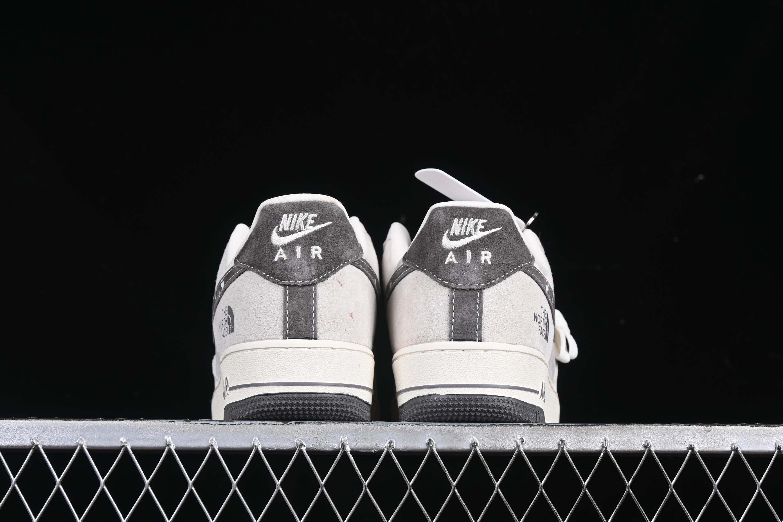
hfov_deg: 27.0
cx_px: 392
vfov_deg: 18.2
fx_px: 1631
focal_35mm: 75
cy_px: 261
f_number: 8
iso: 160
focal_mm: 50
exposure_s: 1/80
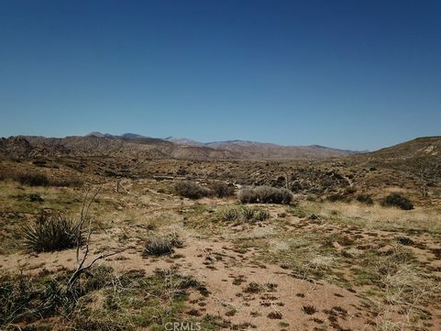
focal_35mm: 27
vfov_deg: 51.4
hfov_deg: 65.3
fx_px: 344
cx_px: 215
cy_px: 161
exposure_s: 1/3086
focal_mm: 4.73
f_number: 2.2
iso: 100
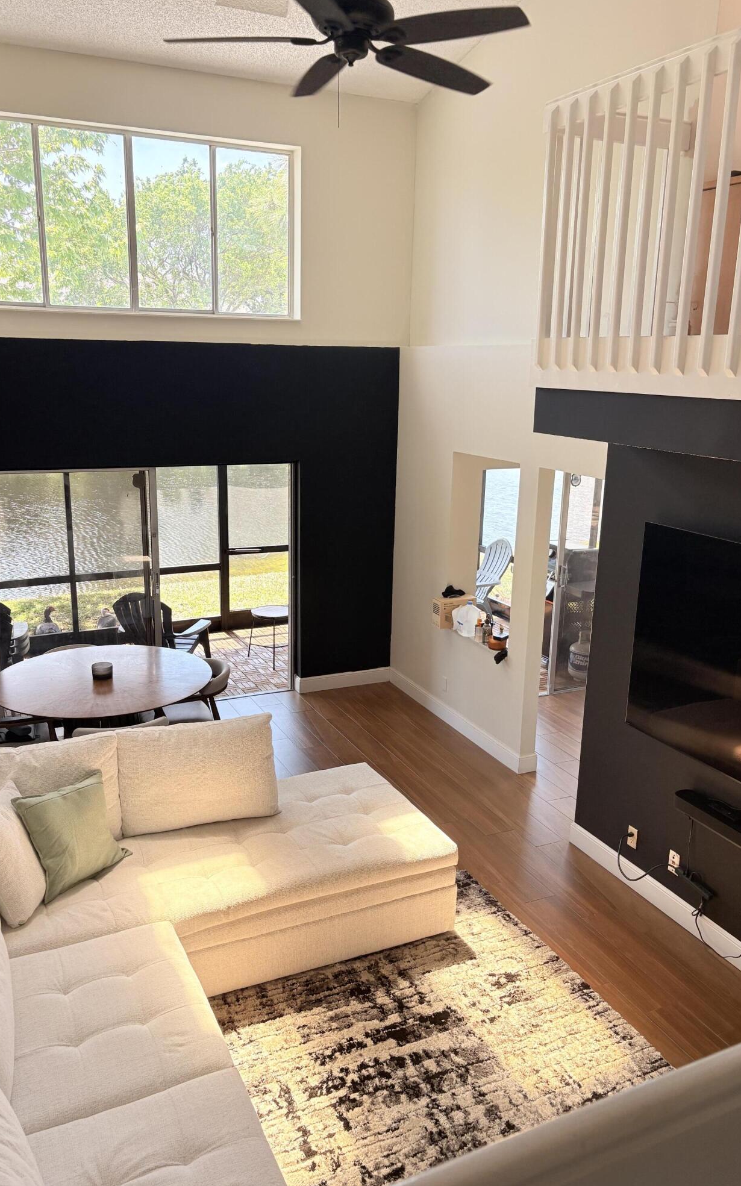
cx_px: 356
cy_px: 599
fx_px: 905
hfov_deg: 44.5
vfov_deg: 66.5
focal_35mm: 28
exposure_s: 1/238
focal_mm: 5.96
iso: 64
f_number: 1.6
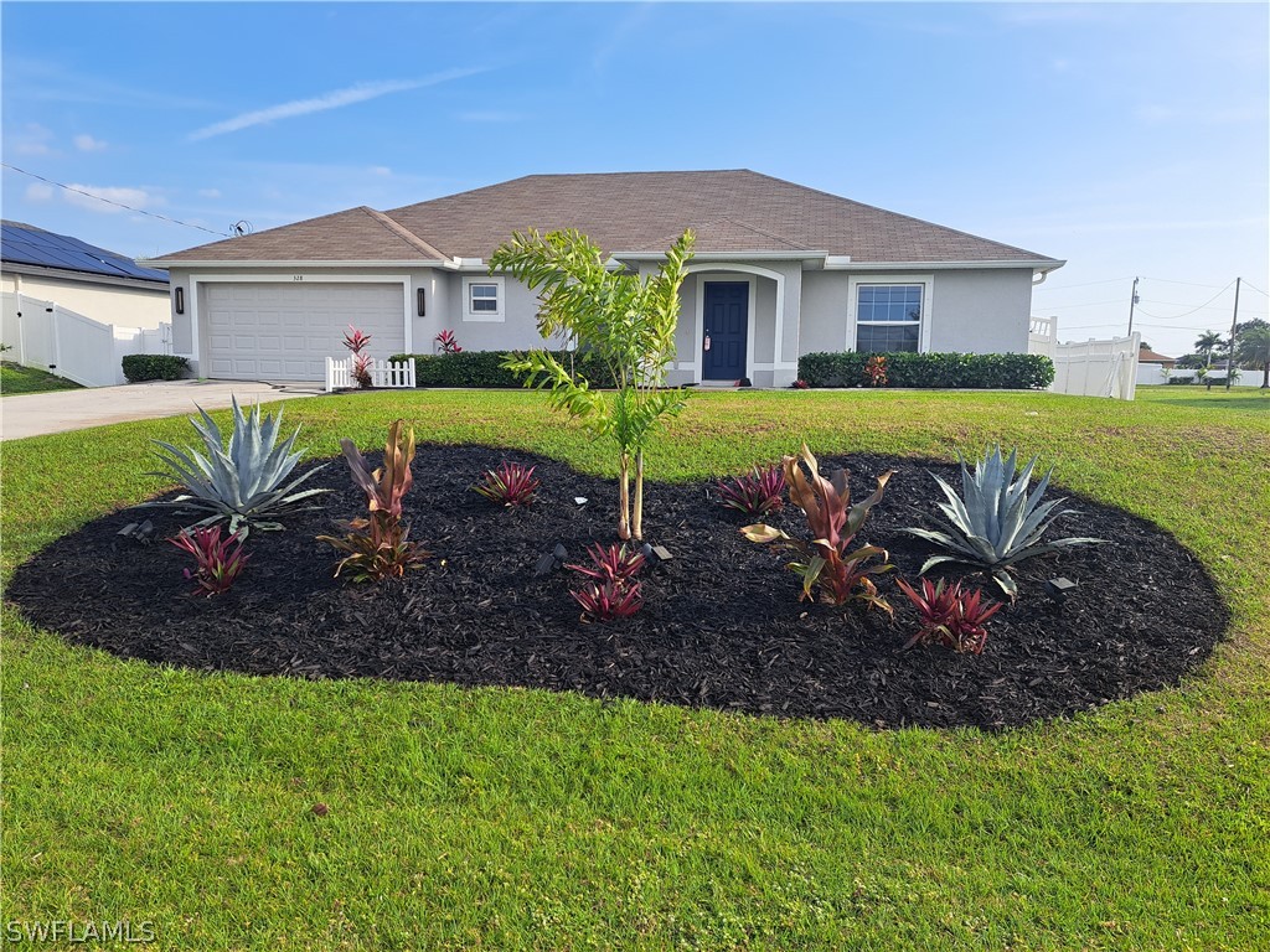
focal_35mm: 24
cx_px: 635
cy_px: 476
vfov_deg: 56.8
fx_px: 881
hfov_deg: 71.6
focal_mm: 5.23
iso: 50
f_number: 1.8
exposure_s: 1/1116
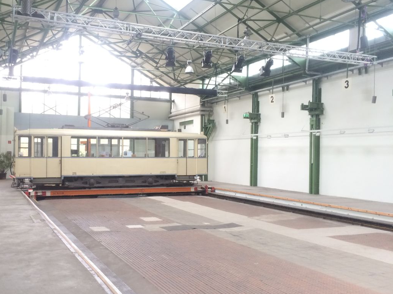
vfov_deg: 39.6
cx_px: 151
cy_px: 150
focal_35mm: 36
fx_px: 409
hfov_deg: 50.9
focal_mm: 4.15
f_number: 2.2
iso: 50
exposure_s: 1/33
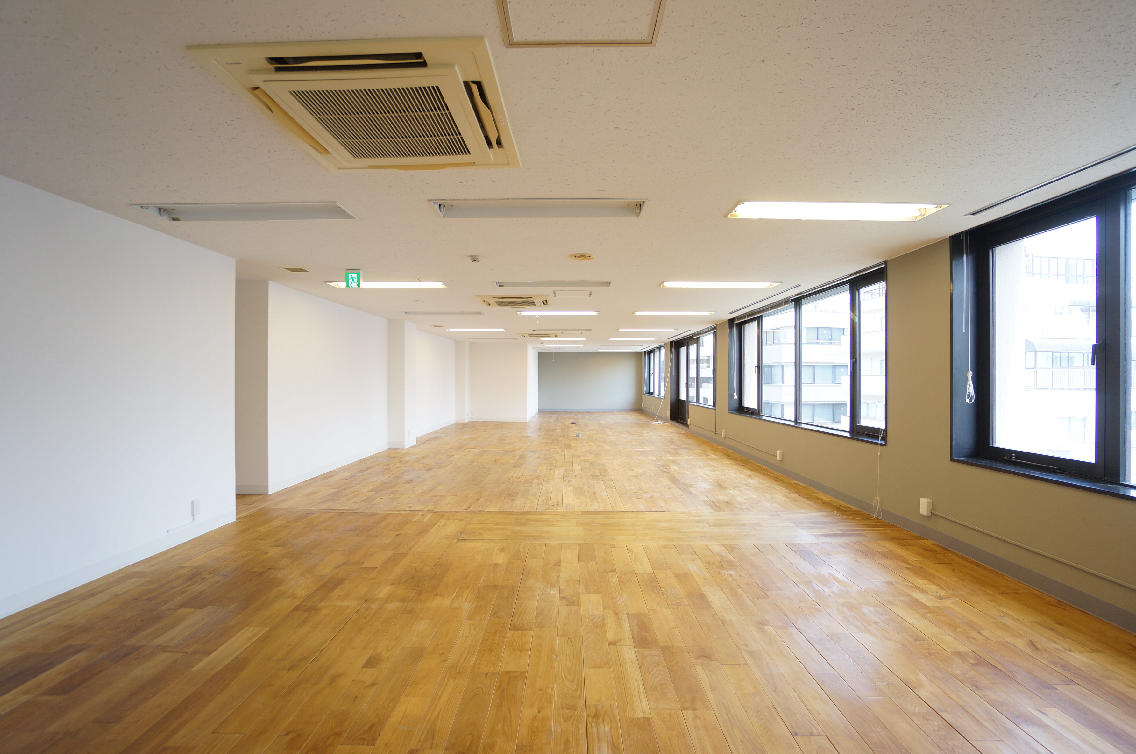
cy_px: 377
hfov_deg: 100.5
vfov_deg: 77.1
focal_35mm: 15
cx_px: 568
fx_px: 473
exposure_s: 1/60
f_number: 4
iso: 250
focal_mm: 10
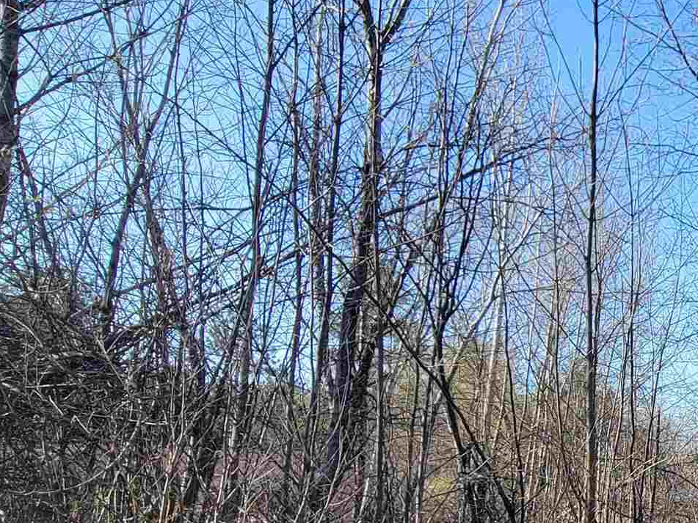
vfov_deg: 32.5
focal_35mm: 42
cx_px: 845
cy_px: 478
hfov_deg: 35.1
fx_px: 847
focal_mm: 2.2
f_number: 2.2
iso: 50
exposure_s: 1/569
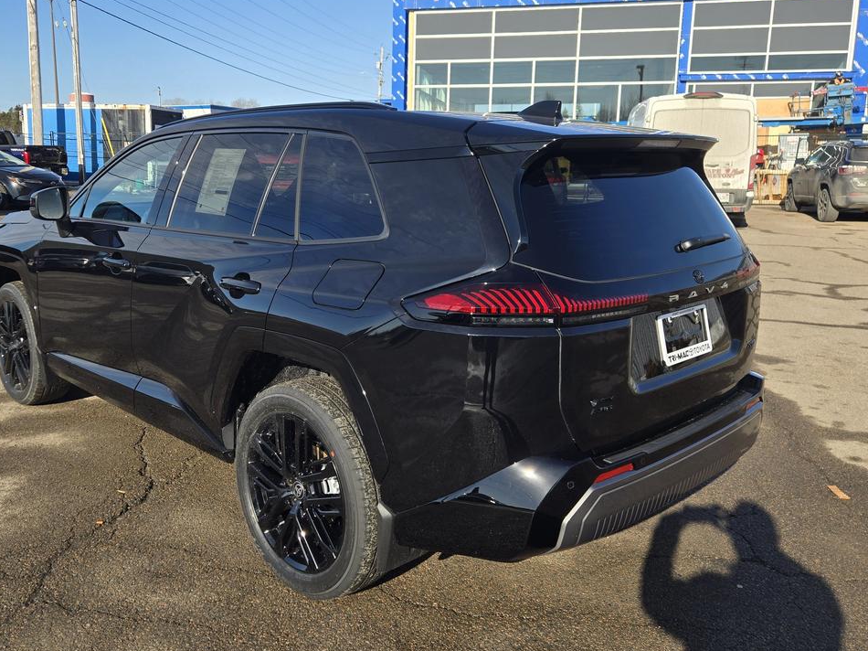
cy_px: 281
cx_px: 356
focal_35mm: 31
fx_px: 777
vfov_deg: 45.3
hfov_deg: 58.0
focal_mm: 5.4
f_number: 1.8
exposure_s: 1/1279
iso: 25
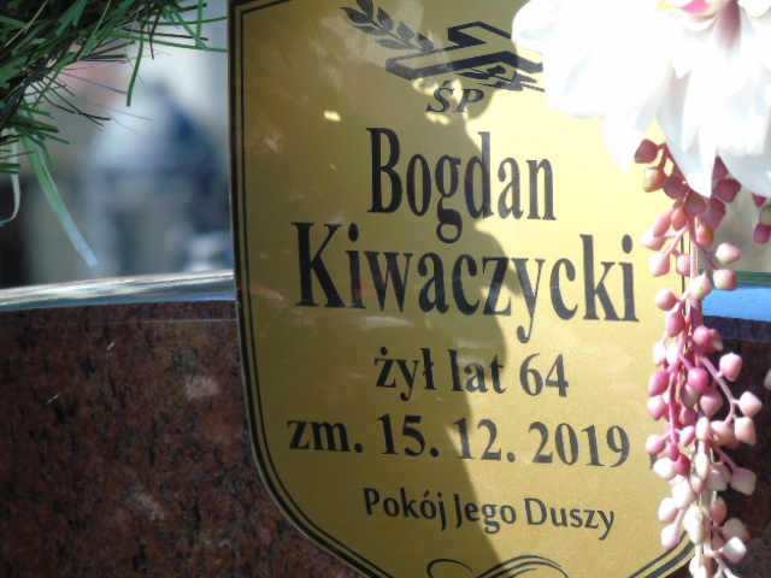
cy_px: 289
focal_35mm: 478
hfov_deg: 4.1
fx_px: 10646
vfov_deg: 3.1
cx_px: 386
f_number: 5.5
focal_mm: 85
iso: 100
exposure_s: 1/125
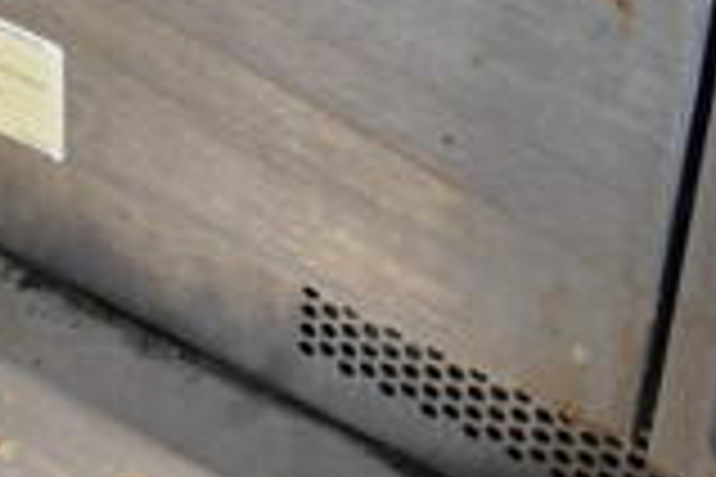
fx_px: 2287
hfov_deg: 17.5
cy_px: -338
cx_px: 81
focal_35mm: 115
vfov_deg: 11.2
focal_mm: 20
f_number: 3.5
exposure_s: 1/30
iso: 1100
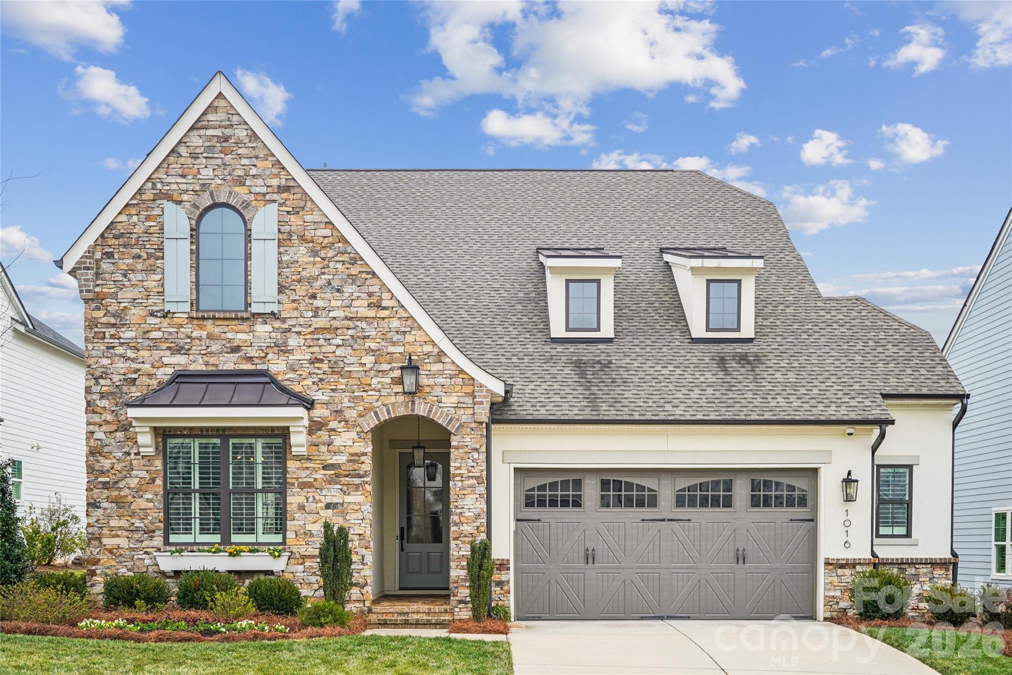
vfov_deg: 31.9
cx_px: 506
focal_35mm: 42
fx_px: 1180
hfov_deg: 46.4
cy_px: 338
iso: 100
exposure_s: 1/250
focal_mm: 42
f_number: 5
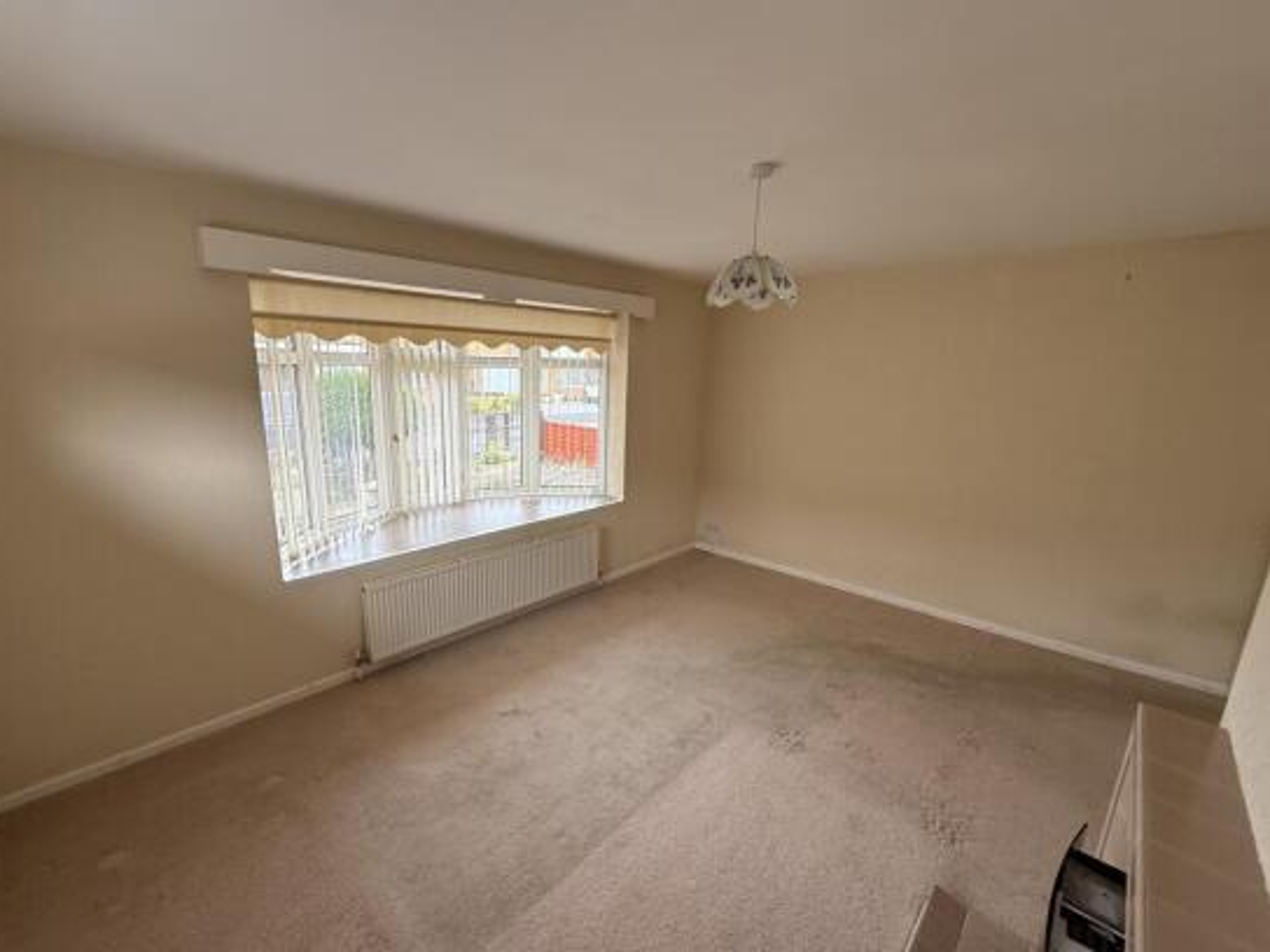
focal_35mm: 15
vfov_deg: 81.7
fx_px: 550
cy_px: 491
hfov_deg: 98.0
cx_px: 592
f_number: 2.2
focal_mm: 2.22
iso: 64
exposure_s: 1/99
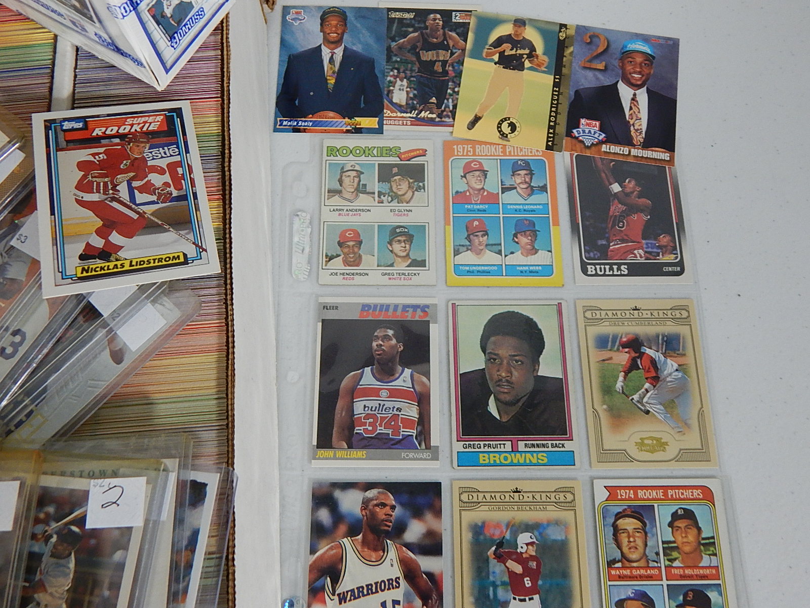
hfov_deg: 58.4
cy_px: 304
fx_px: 725
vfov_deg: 45.4
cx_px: 405
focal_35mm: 31
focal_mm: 5.6
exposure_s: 1/30
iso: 280
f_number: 3.2
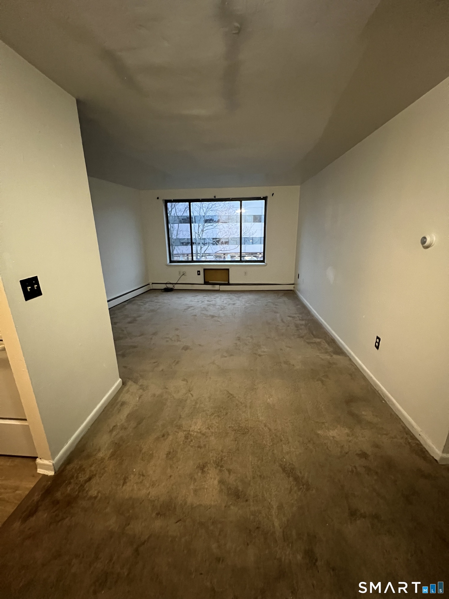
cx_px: 224
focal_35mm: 13
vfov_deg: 106.2
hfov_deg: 89.9
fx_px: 225
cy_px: 300
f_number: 1.8
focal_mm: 1.57
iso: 1000
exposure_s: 1/40
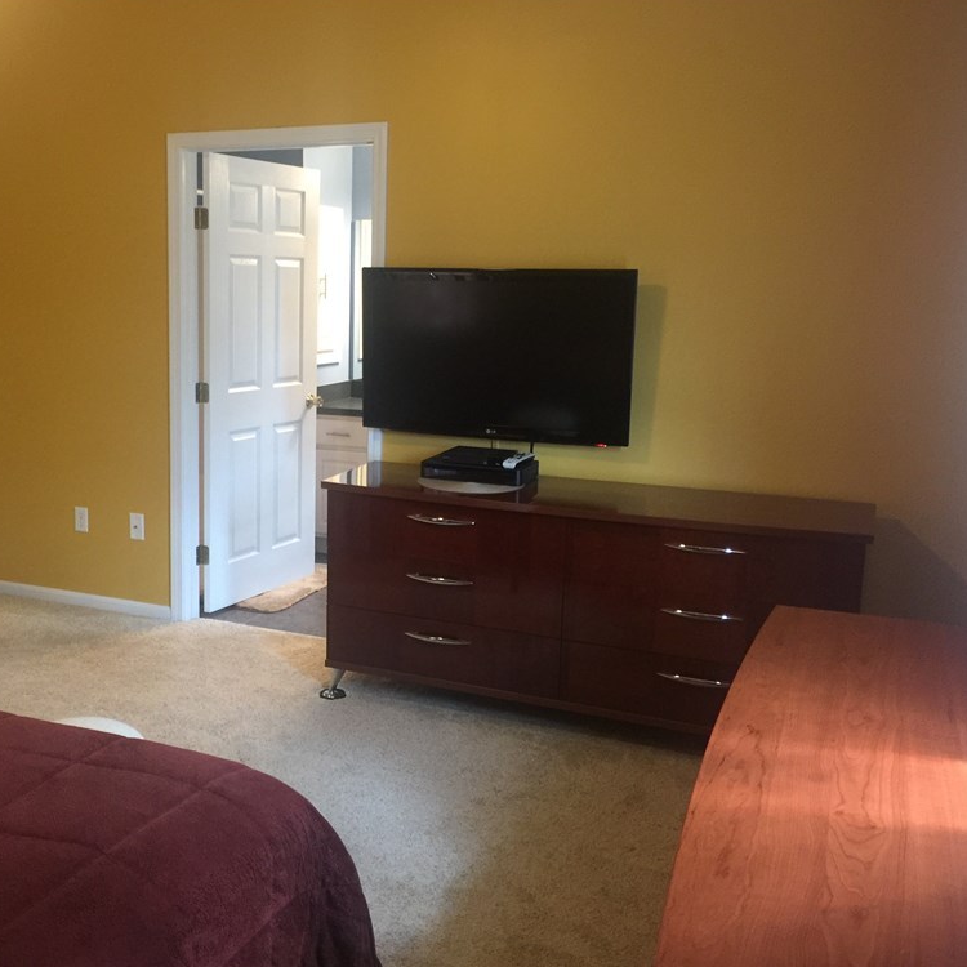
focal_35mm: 35
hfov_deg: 46.6
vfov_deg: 47.2
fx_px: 1106
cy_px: 482
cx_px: 333
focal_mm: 4.15
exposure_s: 1/15
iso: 125
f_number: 2.2
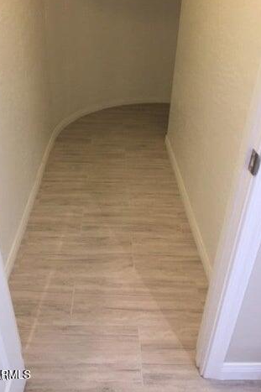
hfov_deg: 42.2
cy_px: 191
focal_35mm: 31
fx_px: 337
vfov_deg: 60.3
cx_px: 112
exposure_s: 1/30
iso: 125
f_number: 2.2
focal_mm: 4.15
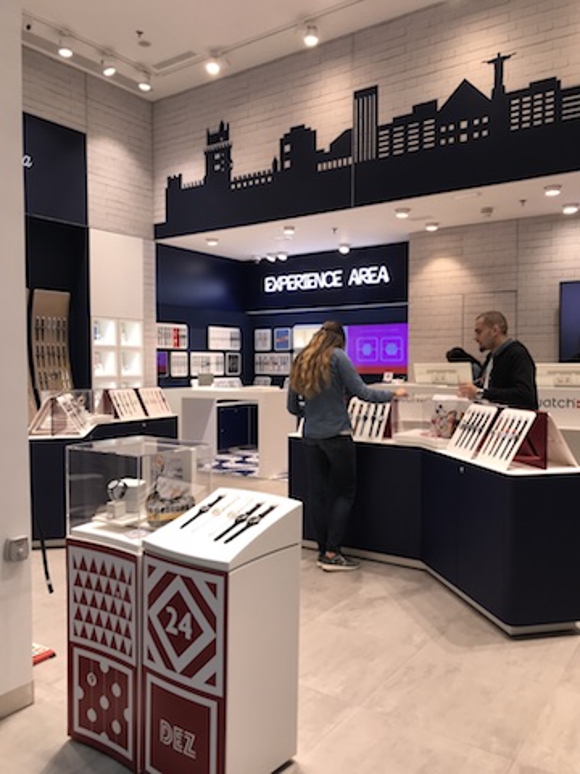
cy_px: 387
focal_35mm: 28
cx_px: 290
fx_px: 626
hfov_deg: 49.7
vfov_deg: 63.4
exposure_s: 1/100
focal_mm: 3.99
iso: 32
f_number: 1.8
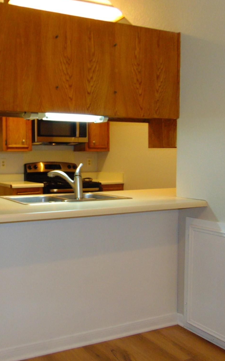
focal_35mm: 36
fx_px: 353
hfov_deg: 33.7
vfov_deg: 54.0
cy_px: 182
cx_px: 29
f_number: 3
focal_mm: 4.5
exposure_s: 1/30
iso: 200
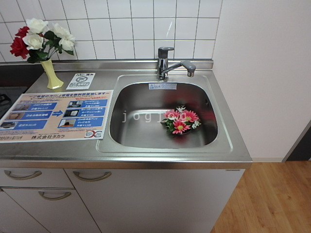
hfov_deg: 79.0
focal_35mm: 21
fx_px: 189
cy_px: 116
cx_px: 156
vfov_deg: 63.4
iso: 320
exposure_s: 1/30
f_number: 3.5
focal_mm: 3.7
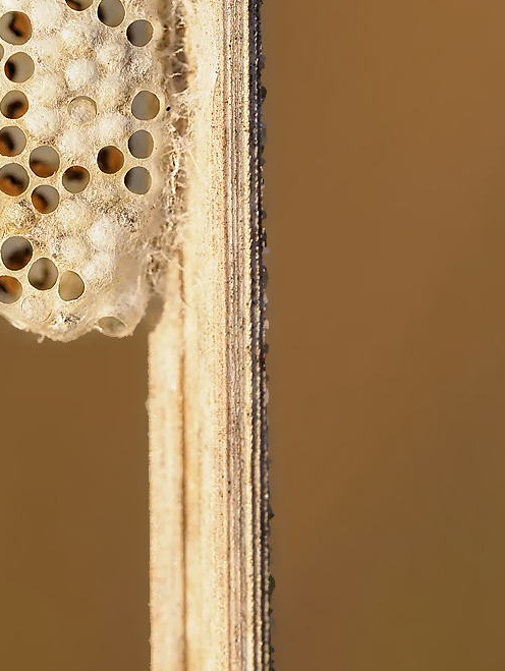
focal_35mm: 182
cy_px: 231
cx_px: 210
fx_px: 3532
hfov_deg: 8.2
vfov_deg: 10.8
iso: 640
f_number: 3.5
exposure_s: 1/1250
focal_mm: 60
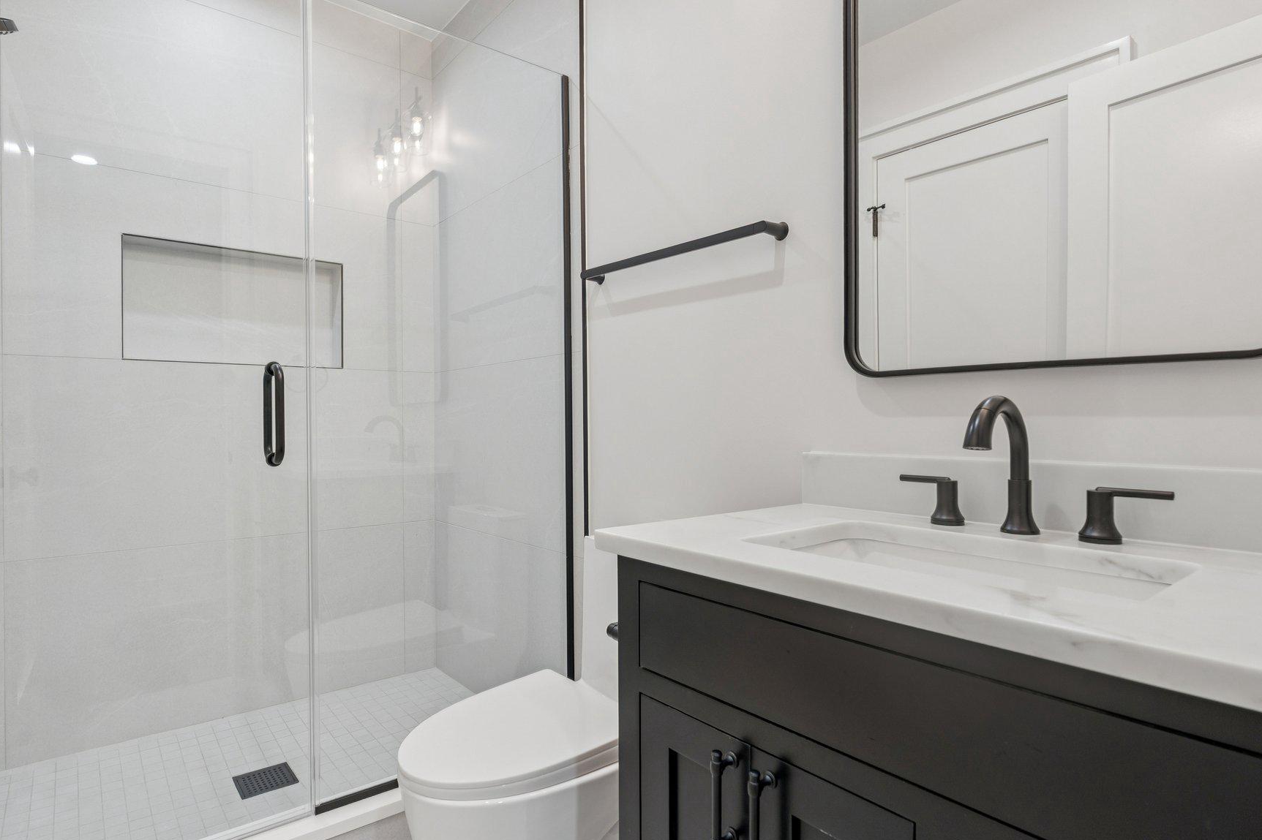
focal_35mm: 19
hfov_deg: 86.8
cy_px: 429
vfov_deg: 64.5
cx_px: 593
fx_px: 666
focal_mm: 16
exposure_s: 1/13
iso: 250
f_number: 7.1
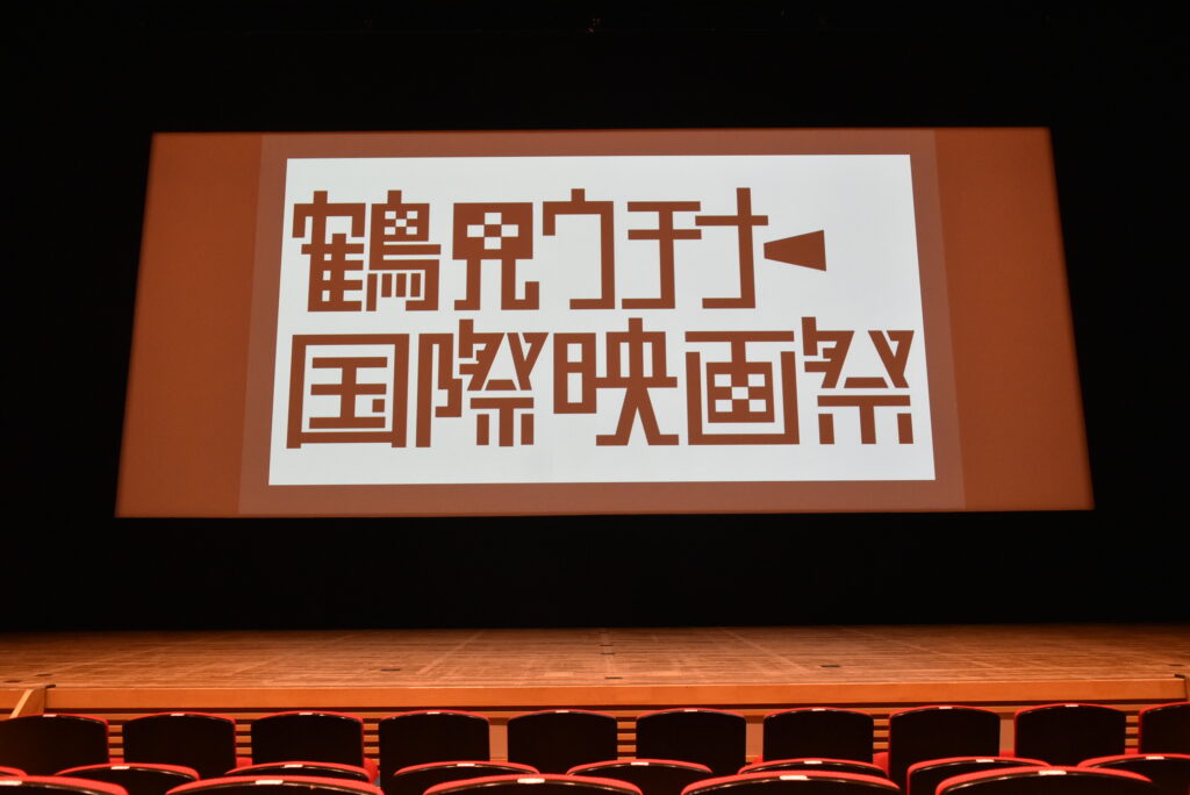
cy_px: 398
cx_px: 595
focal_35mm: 27
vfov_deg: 48.0
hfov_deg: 67.4
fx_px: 893
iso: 2000
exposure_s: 1/50
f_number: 5
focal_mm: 18
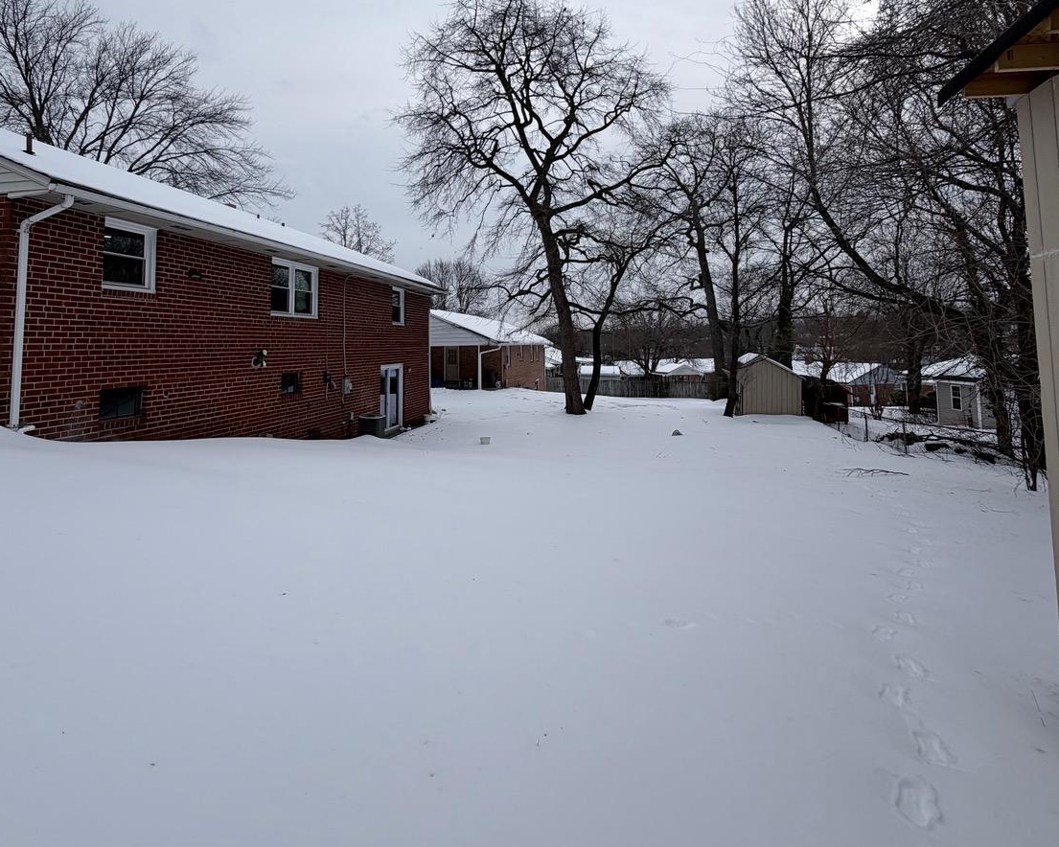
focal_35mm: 19
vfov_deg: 69.5
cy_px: 306
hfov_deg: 83.3
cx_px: 527
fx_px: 596
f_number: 2.2
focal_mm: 2.22
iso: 20
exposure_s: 1/1259
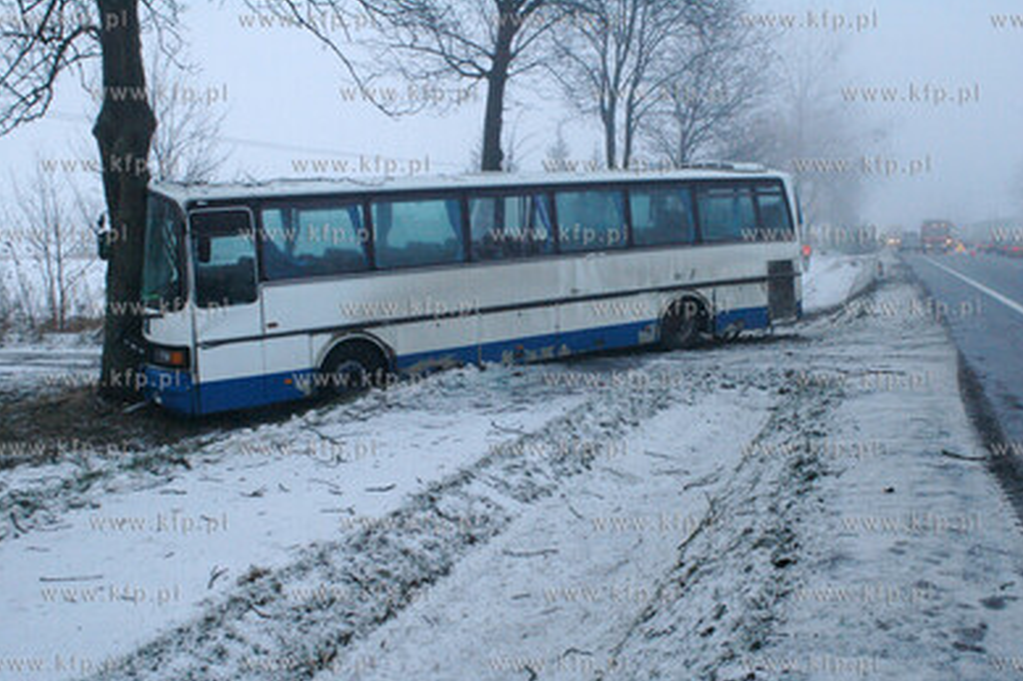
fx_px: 1051
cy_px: 342
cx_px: 502
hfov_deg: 51.9
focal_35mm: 37
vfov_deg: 35.9
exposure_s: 1/125
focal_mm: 24
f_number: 5.6
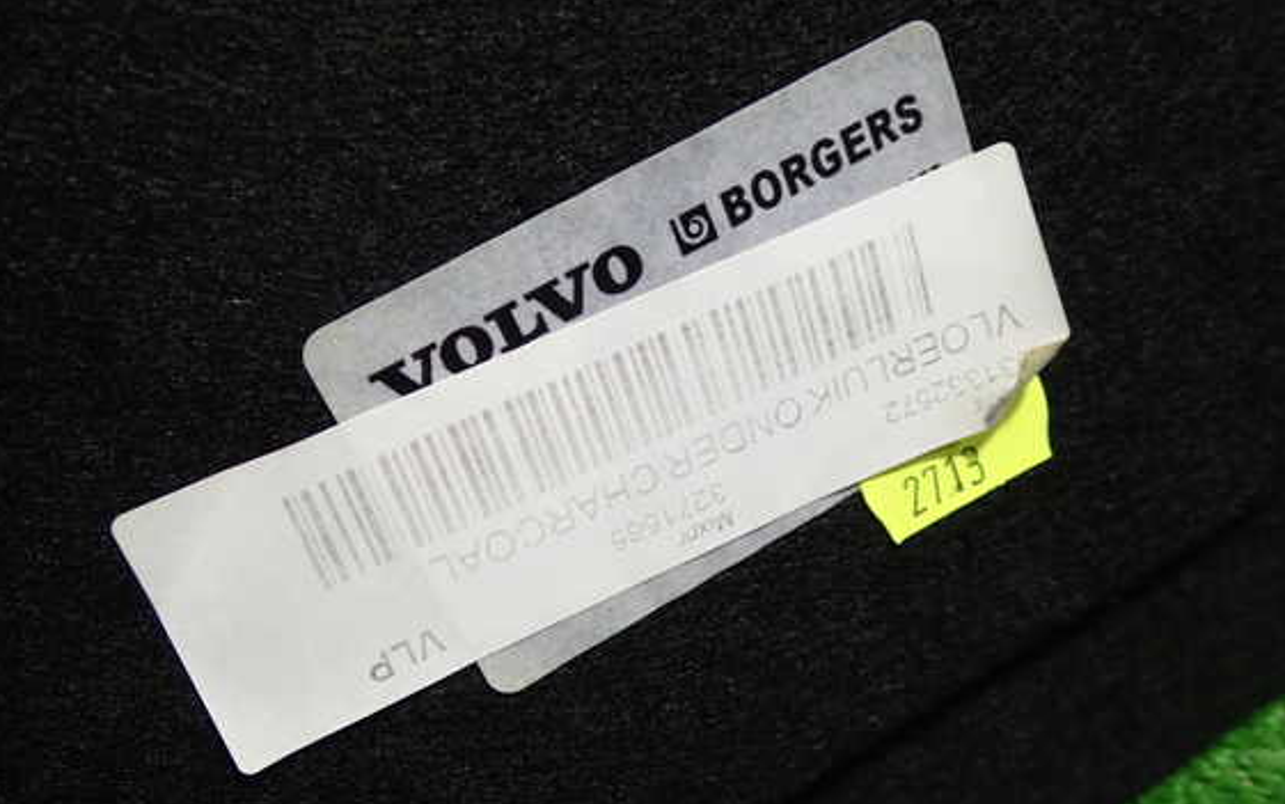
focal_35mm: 34
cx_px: 621
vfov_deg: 37.3
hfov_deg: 56.7
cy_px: 440
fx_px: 1191
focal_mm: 5.4
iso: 200
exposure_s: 1/30
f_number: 2.3
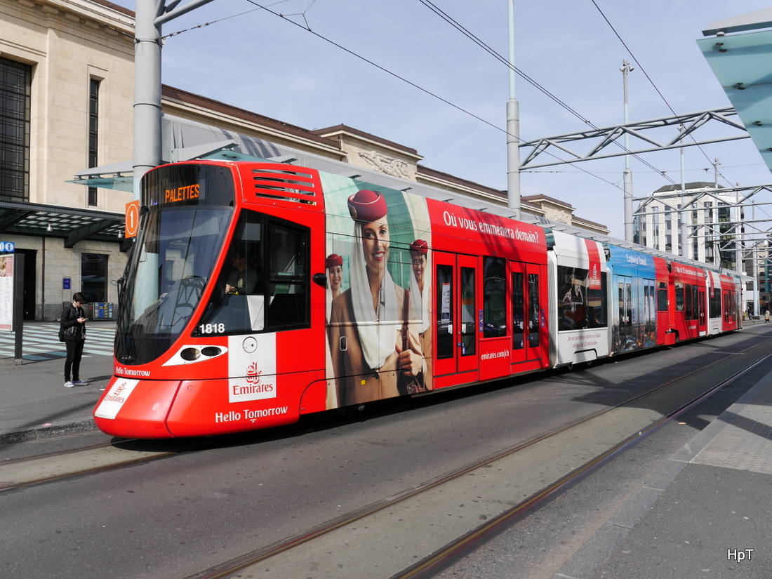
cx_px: 386
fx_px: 624
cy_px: 290
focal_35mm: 28
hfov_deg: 63.4
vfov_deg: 49.7
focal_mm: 14
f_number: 8
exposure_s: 1/400
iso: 160
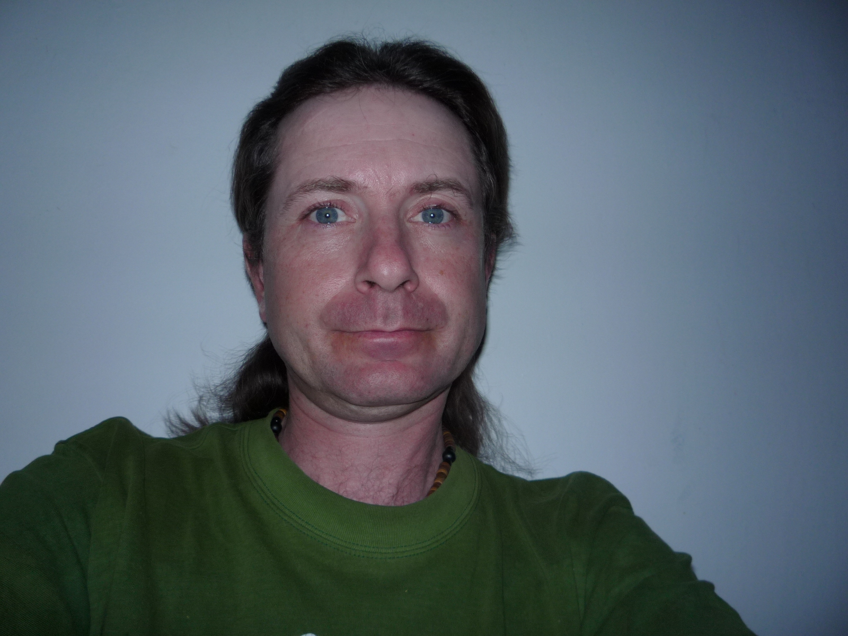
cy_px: 318
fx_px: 735
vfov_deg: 46.8
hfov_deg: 60.0
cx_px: 424
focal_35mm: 30
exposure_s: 1/30
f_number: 4
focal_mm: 5.2
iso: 100
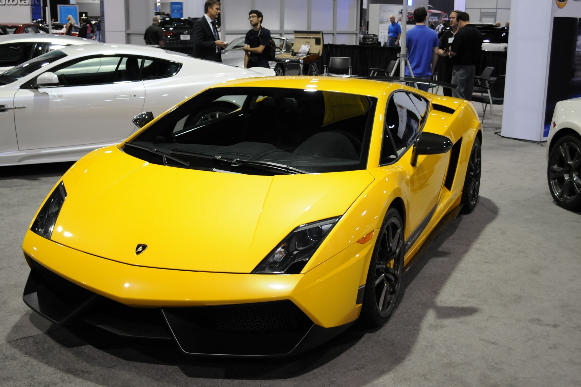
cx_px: 284
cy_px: 193
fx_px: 718
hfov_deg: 44.0
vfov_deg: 30.2
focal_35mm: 45
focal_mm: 29
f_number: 4.5
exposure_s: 1/50
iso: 800
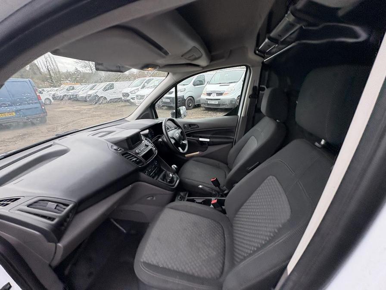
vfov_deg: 85.7
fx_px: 156
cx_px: 193
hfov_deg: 102.1
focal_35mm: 14
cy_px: 145
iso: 64
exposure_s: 1/199
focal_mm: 2.22
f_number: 2.2
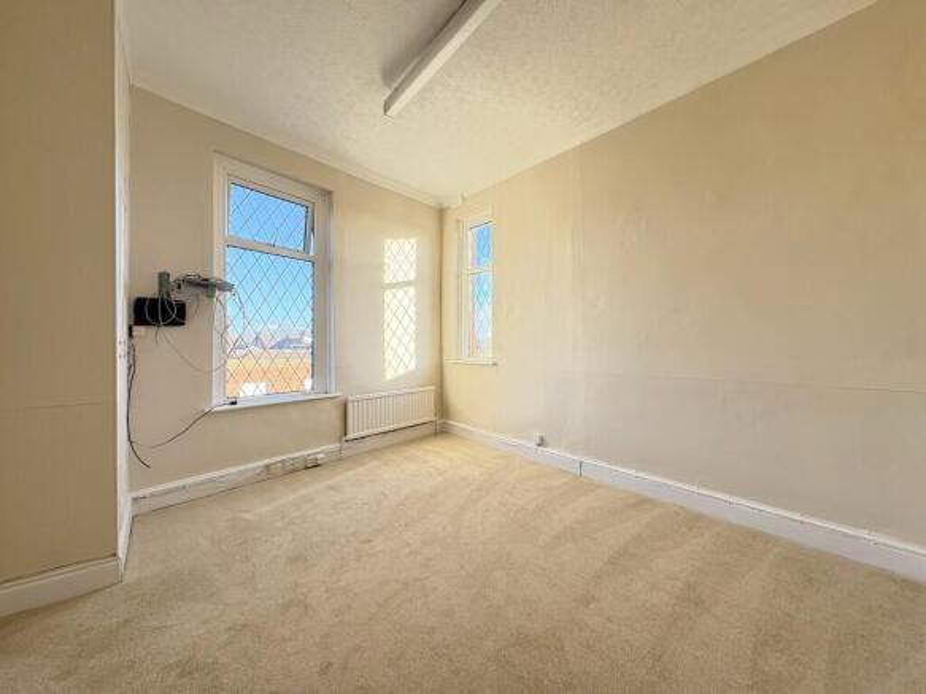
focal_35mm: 14
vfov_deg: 85.7
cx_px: 463
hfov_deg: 102.1
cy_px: 347
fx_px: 374
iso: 64
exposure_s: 1/99
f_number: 2.2
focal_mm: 2.22
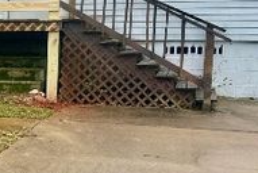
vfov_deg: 15.8
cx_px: -57
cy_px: 103
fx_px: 624
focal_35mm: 87
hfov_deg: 21.6
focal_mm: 6.86
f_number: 1.78
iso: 80
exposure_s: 1/1227
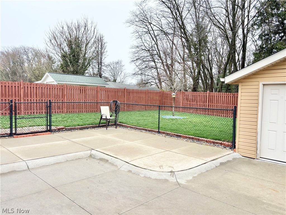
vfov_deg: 53.1
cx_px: 143
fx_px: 215
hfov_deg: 67.3
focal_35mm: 26
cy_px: 108
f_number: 1.6
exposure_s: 1/1248
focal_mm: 5.96
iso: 50
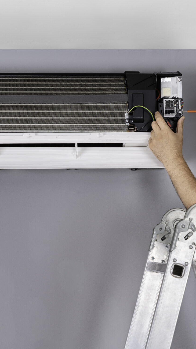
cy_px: 166
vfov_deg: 23.7
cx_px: 110
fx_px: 832
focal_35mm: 90
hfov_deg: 13.4
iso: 160
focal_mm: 50
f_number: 6.3
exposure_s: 1/100
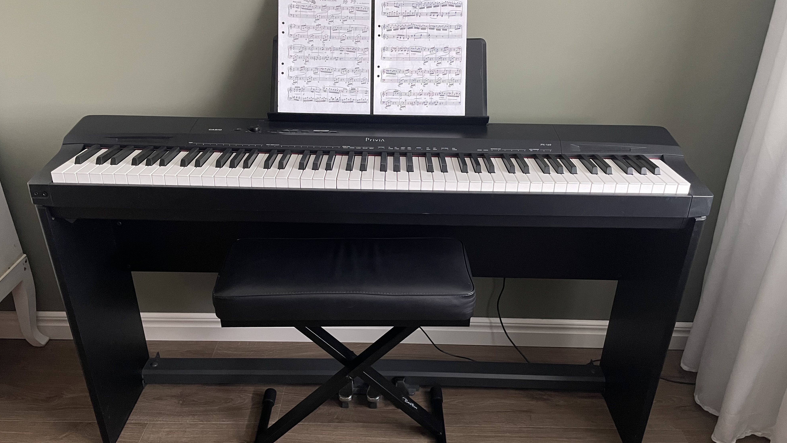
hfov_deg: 66.1
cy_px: 237
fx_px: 605
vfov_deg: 40.2
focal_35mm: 29
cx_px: 392
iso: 500
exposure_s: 1/25
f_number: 1.6
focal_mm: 4.2
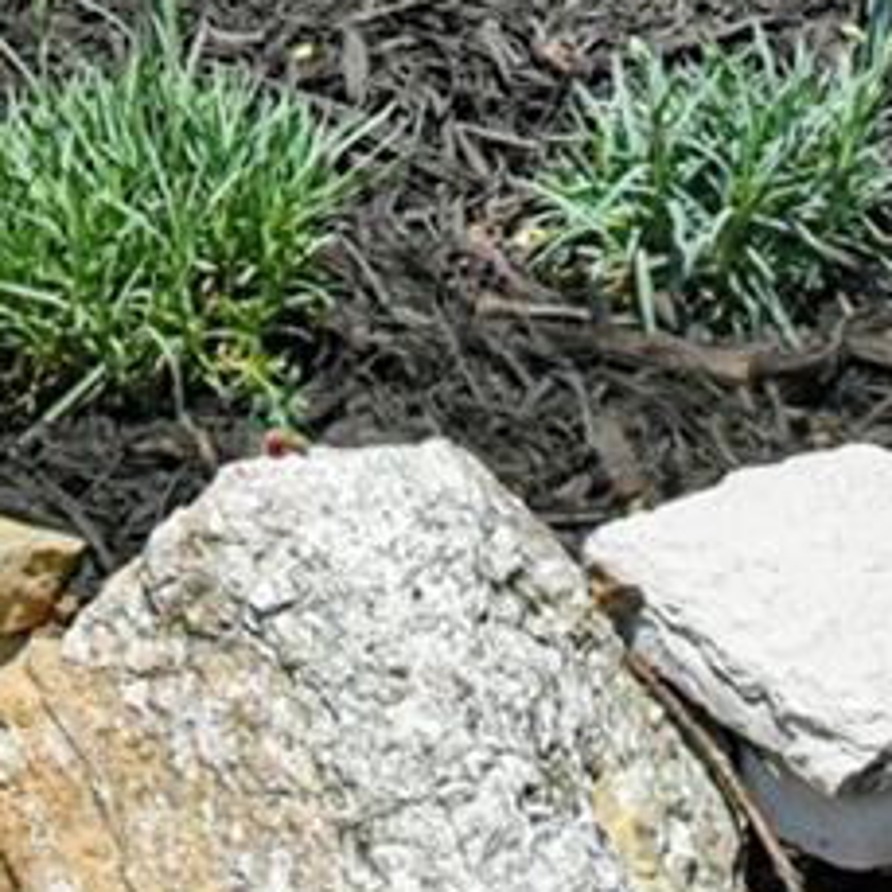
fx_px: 7522
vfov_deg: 6.5
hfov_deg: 6.8
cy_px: -1223
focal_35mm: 258
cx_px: 31
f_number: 13
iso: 1600
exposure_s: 1/640
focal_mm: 34
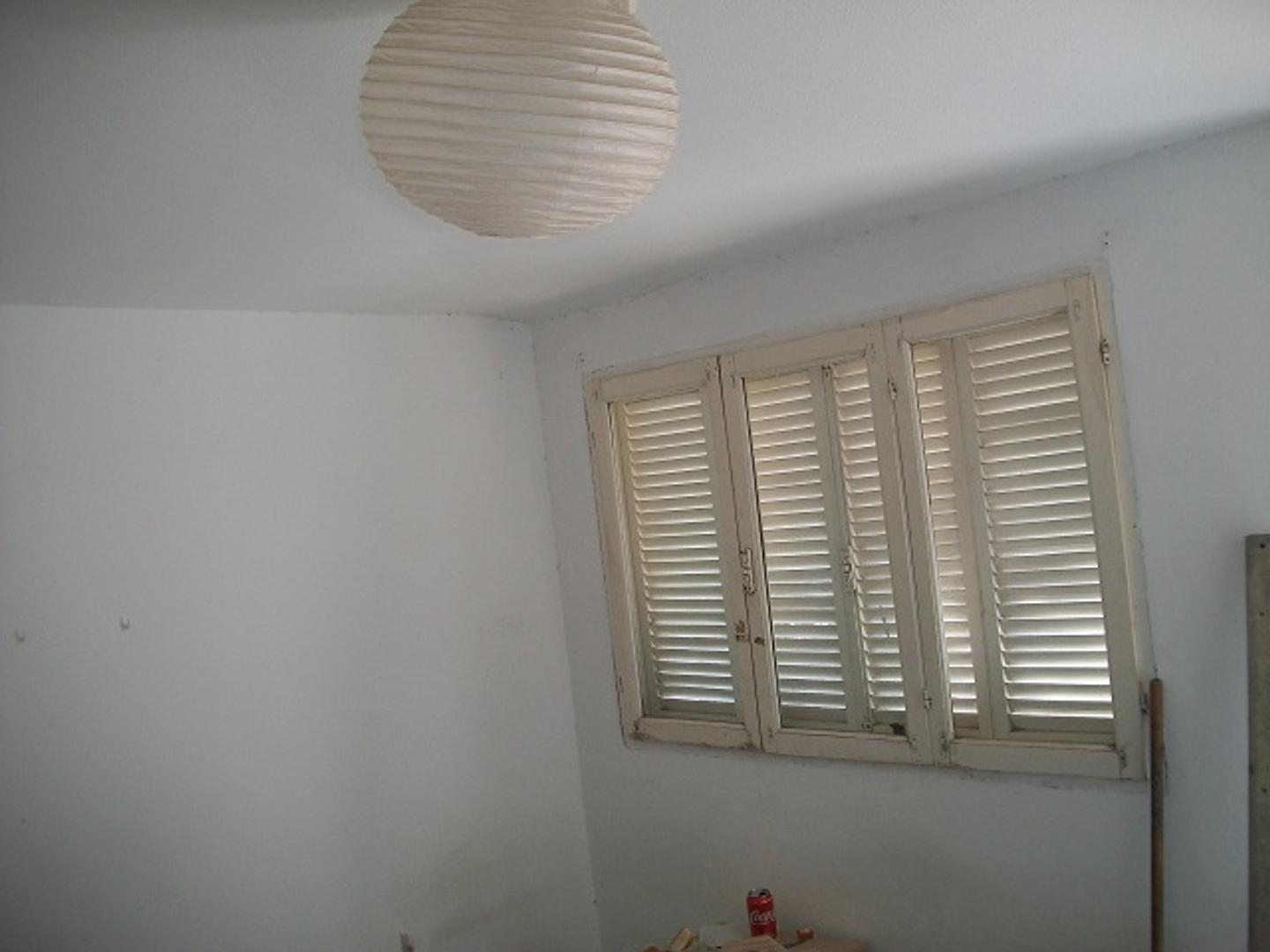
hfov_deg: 56.8
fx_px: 1174
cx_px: 635
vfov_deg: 44.2
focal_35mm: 32
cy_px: 476
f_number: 2.9
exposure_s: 1/40
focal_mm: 5.7
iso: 80
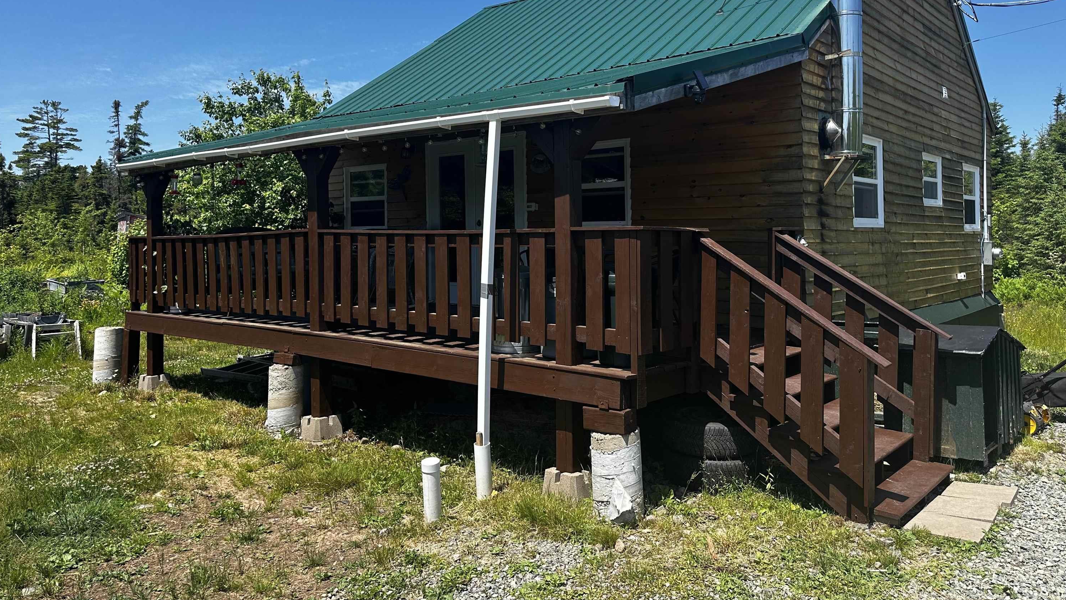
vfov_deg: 42.3
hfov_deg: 69.9
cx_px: 543
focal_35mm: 27
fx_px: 763
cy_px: 197
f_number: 1.78
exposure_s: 1/2660
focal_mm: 6.86
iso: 80
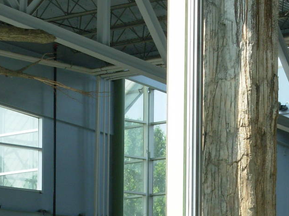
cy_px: 257
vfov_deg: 6.5
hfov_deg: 8.7
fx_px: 1902
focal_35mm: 228
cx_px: 212
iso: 50
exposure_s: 1/279
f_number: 3.8
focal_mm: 14.7
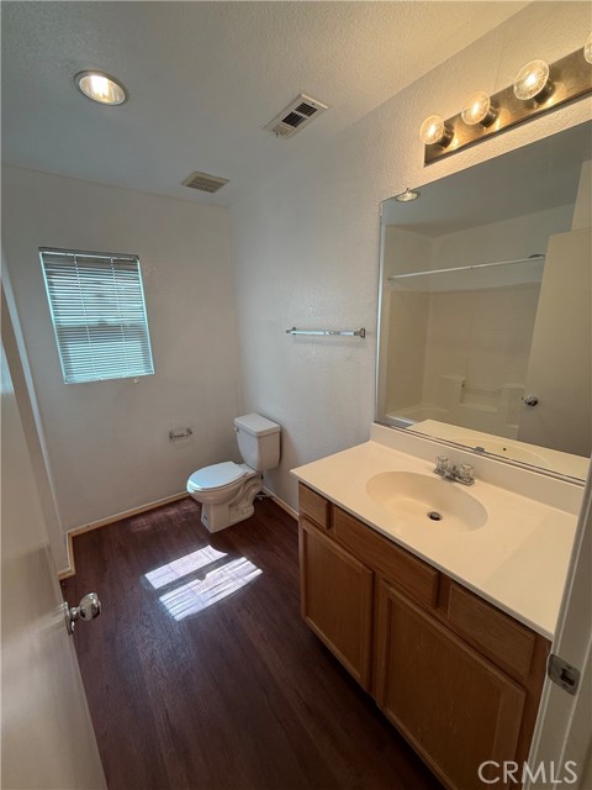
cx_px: 296
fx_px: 319
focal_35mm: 14
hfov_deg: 85.7
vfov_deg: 102.1
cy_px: 395
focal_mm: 2.22
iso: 125
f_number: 2.2
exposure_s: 1/120
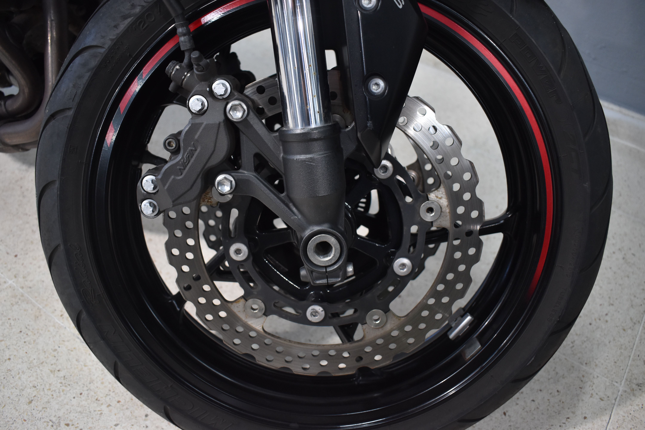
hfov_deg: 59.5
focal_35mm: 32
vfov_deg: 41.7
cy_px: 215
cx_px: 322
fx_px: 564
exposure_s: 1/50
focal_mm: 21
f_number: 3.8
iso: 800
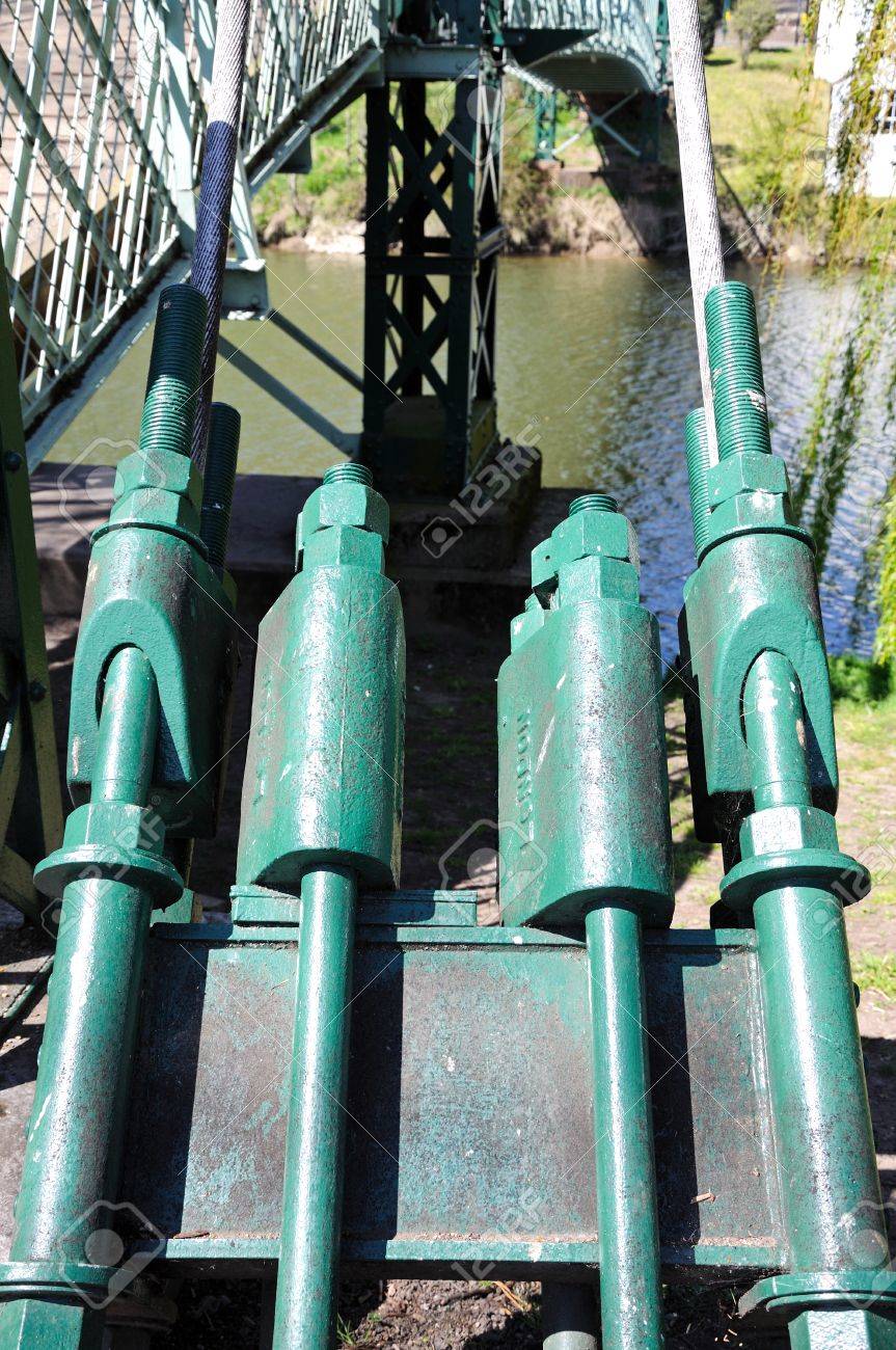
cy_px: 675
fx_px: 1685
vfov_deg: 43.7
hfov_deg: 29.8
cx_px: 448
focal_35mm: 45
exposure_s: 1/320
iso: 200
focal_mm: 30
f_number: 8
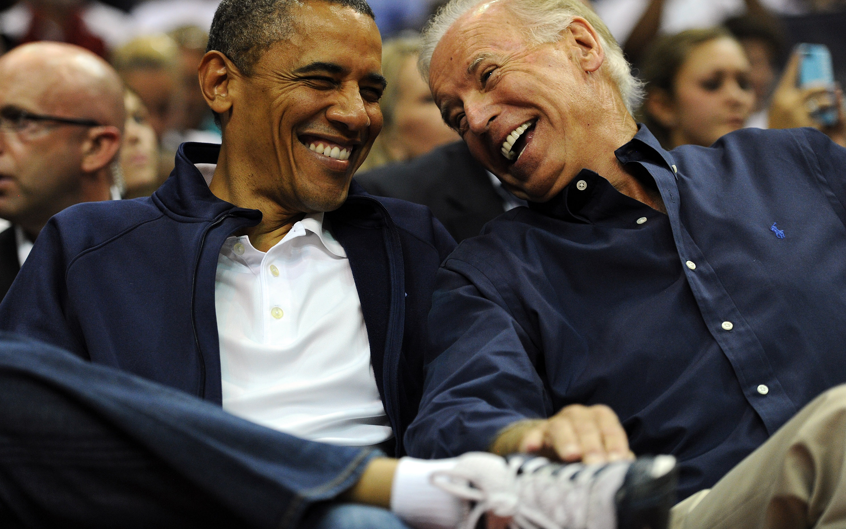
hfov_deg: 16.3
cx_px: 423
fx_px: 2951
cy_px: 251
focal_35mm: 128
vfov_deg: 10.2
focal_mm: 125
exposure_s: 1/800
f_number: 3.2
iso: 2500
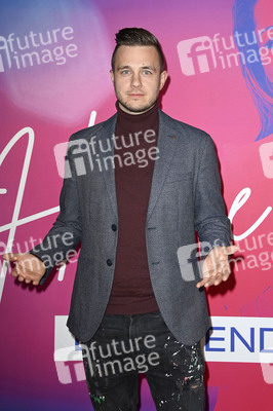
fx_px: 775
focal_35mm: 68
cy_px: 206
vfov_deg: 29.7
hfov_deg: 20.0
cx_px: 136
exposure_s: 1/250
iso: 500
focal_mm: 68
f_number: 5.6
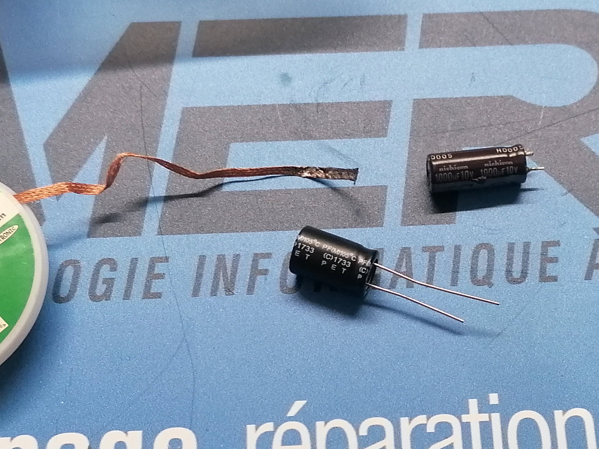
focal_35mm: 68
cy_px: 345
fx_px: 1177
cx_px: 400
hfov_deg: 28.4
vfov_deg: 21.4
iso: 200
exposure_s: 1/50
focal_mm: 4.75
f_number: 1.8
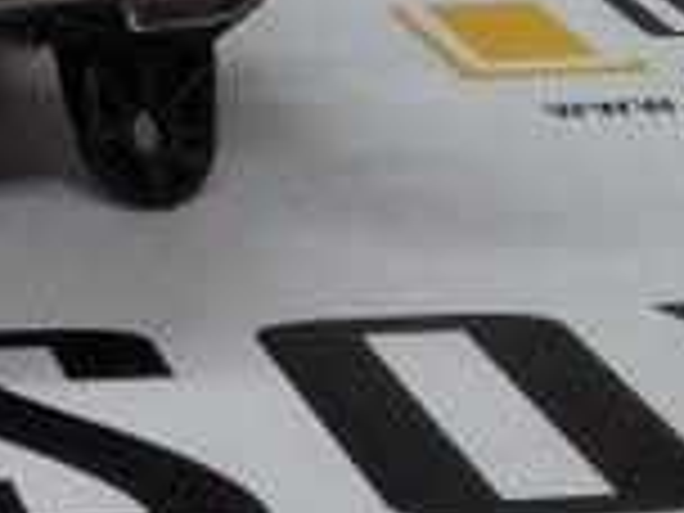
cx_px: -531
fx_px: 2411
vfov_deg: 11.6
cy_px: -252
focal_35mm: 122
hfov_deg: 14.3
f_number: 2.2
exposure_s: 1/33
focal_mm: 3.3
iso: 80
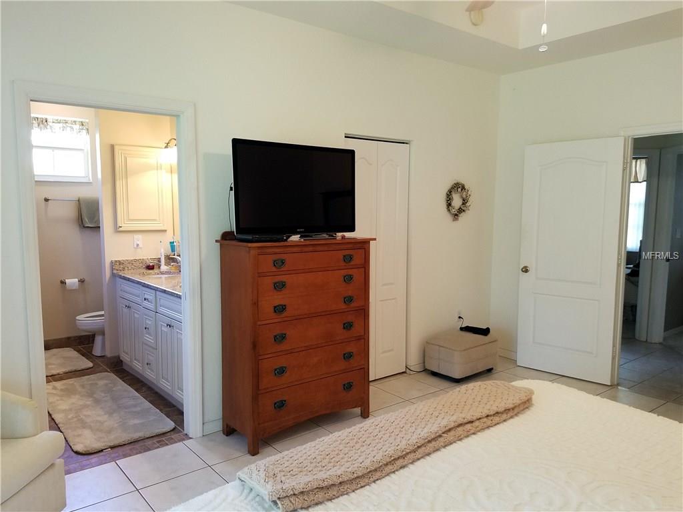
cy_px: 256
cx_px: 342
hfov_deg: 67.3
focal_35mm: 26
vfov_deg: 53.1
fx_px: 513
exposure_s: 1/40
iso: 160
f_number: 1.7
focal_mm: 4.2
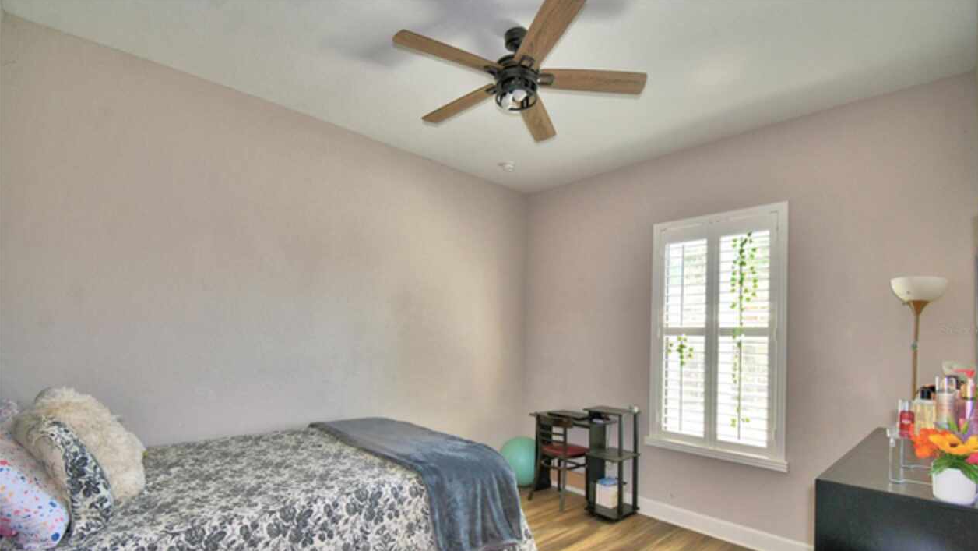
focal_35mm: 16
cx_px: 497
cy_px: 330
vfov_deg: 66.5
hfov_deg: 99.4
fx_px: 415
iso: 200
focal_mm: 10
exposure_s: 1/40
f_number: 4.5
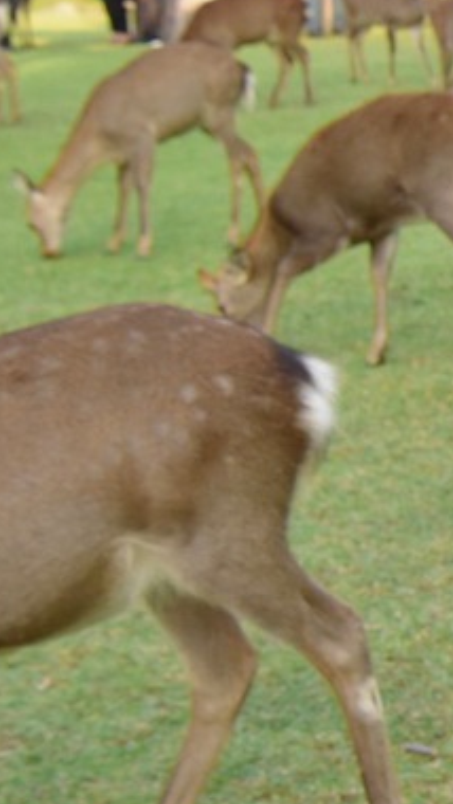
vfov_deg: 18.0
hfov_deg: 8.9
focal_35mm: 119
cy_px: 392
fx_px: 2539
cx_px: 1211
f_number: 9
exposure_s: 1/200
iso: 800
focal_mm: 30
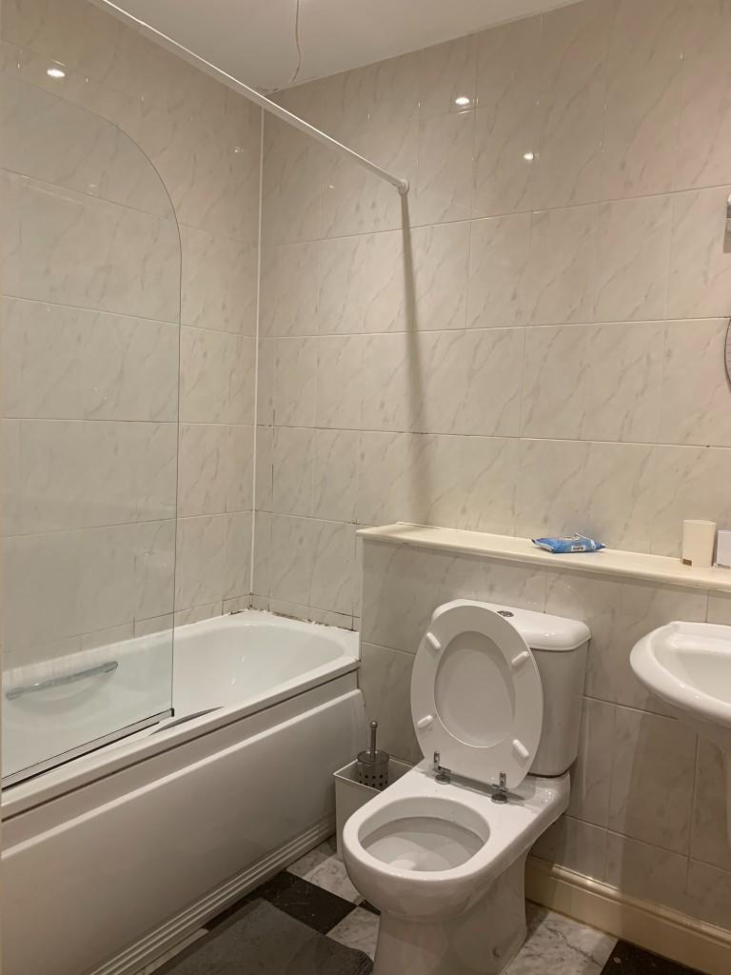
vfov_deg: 67.3
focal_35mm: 26
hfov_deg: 53.1
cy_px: 488
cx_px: 366
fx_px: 732
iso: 125
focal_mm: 4.25
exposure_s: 1/50
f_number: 1.8
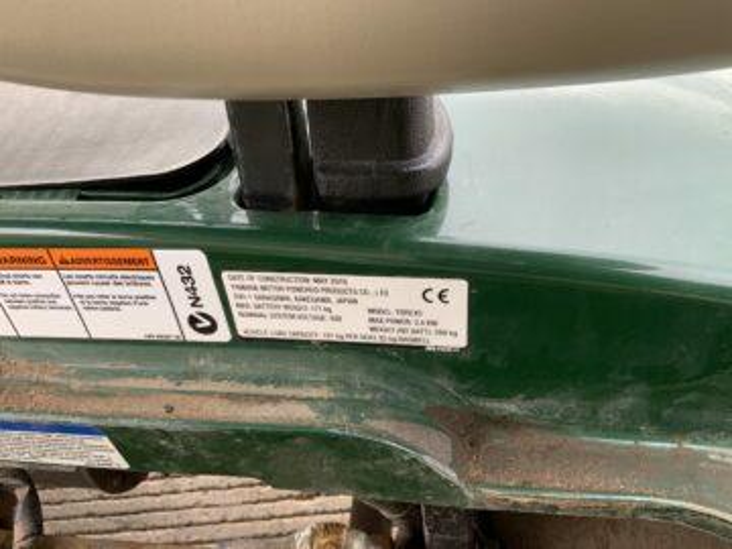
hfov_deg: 61.7
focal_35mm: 29
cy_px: 274
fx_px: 613
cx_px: 366
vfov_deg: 48.2
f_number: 1.8
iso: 64
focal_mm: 3
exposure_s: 1/95
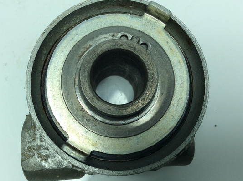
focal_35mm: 36
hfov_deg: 51.3
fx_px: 252
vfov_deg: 39.5
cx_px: 107
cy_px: 95
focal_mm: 3.3
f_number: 2.4
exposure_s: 1/379
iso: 32
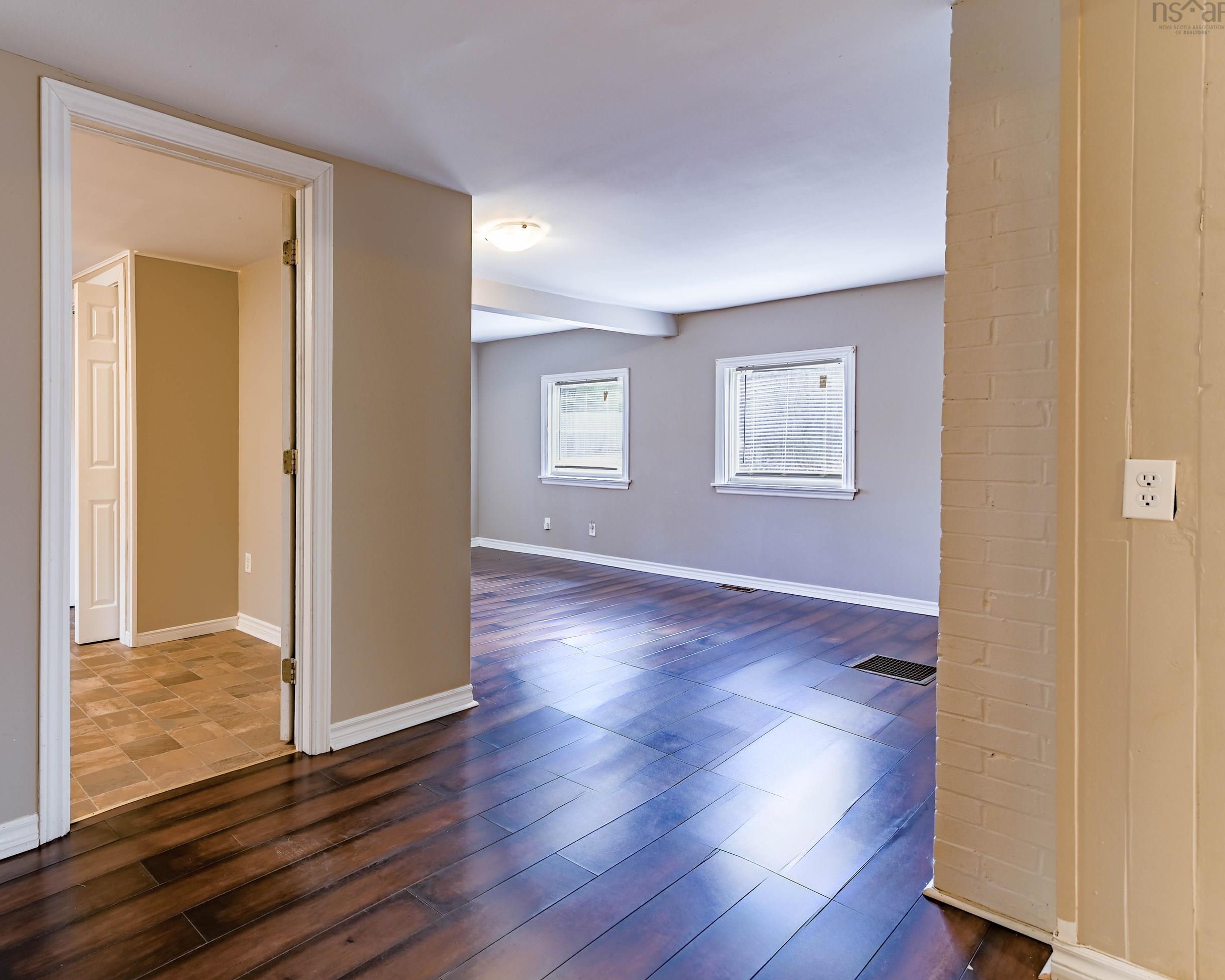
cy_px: 501
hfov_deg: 81.8
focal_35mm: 19
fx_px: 689
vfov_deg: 70.8
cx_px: 463
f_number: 6.3
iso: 100
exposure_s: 1/15
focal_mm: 16
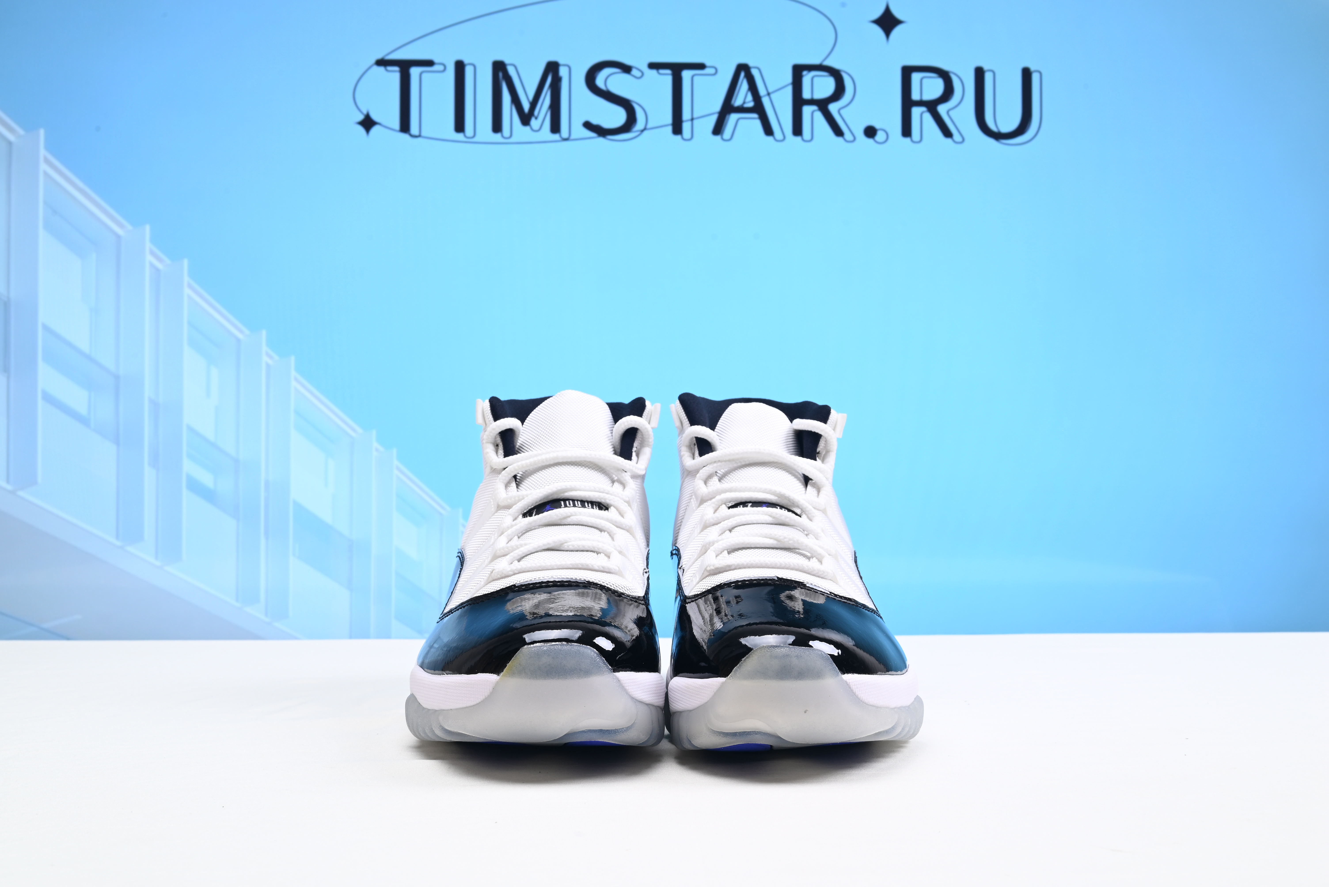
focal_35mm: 39
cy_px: 444
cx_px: 664
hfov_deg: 49.5
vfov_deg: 34.2
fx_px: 1440
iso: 100
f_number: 16
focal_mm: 39
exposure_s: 1/2
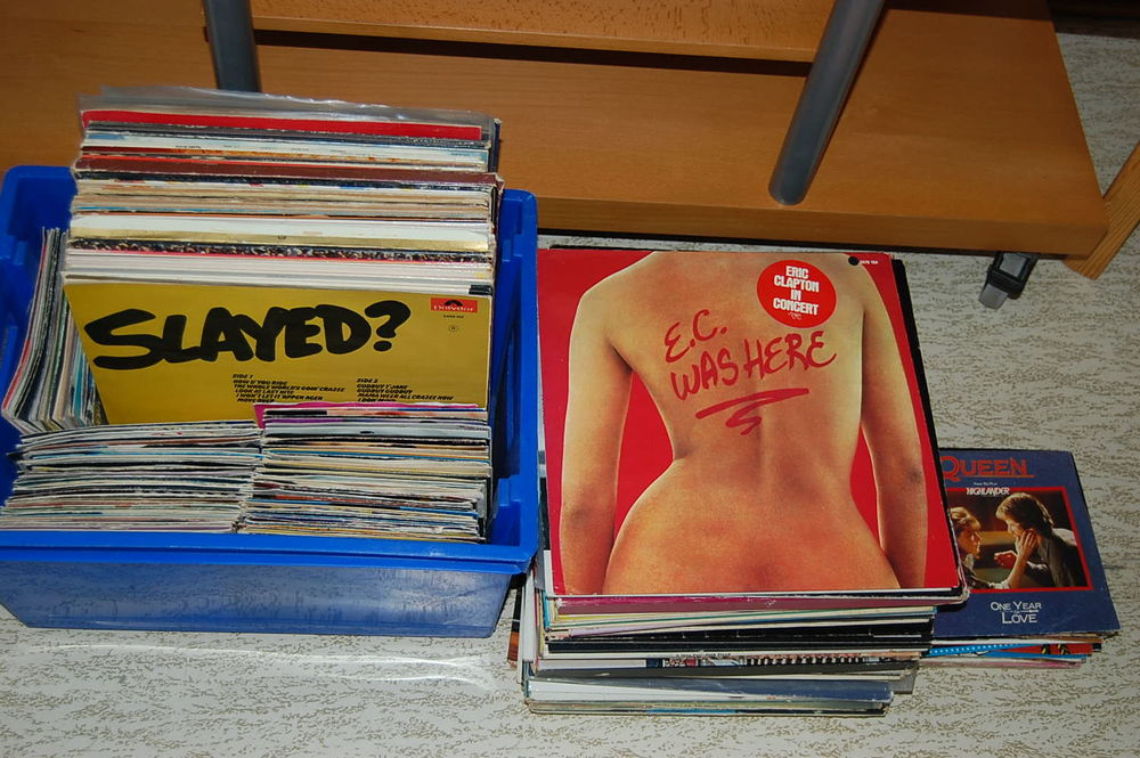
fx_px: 1329
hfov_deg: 46.4
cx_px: 570
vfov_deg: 31.8
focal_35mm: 42
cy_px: 379
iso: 400
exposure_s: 1/60
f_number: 4.2
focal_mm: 28
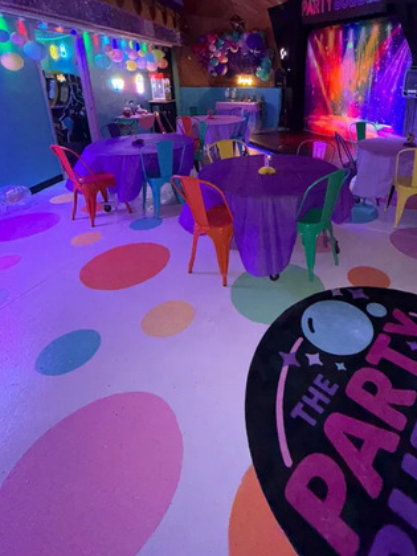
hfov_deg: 64.1
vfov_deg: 78.7
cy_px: 179
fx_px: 321
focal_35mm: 20
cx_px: 281
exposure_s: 1/60
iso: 400
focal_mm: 2.22
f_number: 2.2
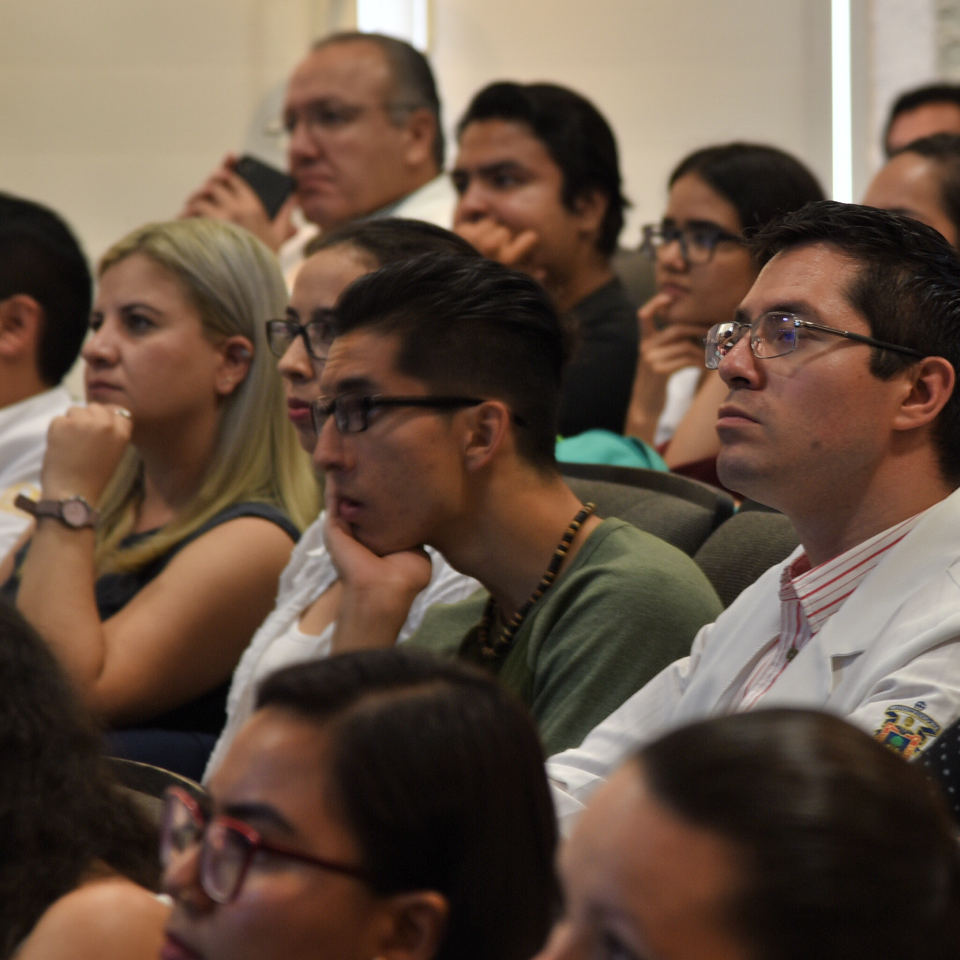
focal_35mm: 225
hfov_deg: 7.8
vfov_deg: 7.8
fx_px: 7060
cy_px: 446
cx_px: 713
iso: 250
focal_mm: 120
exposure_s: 1/8
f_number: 4.5
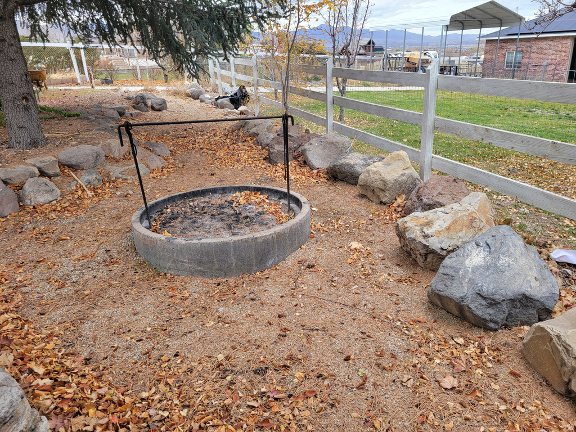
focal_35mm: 26
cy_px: 216
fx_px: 433
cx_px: 288
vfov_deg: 53.1
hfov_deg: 67.3
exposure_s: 1/345
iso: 40
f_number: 1.8
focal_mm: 5.4
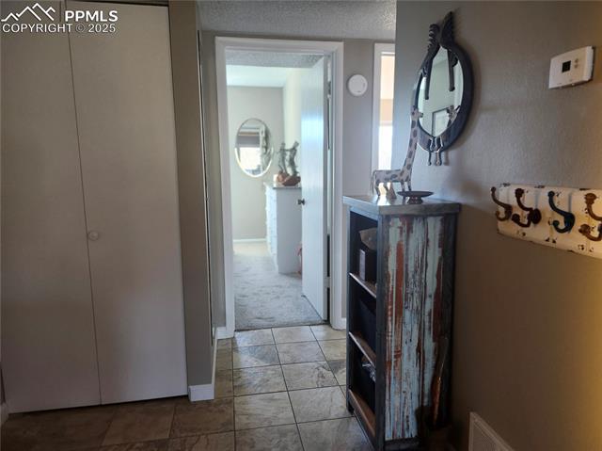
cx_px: 301
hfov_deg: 74.0
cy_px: 226
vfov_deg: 58.8
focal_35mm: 23
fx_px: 400
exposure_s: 1/120
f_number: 1.8
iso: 500
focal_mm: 5.54
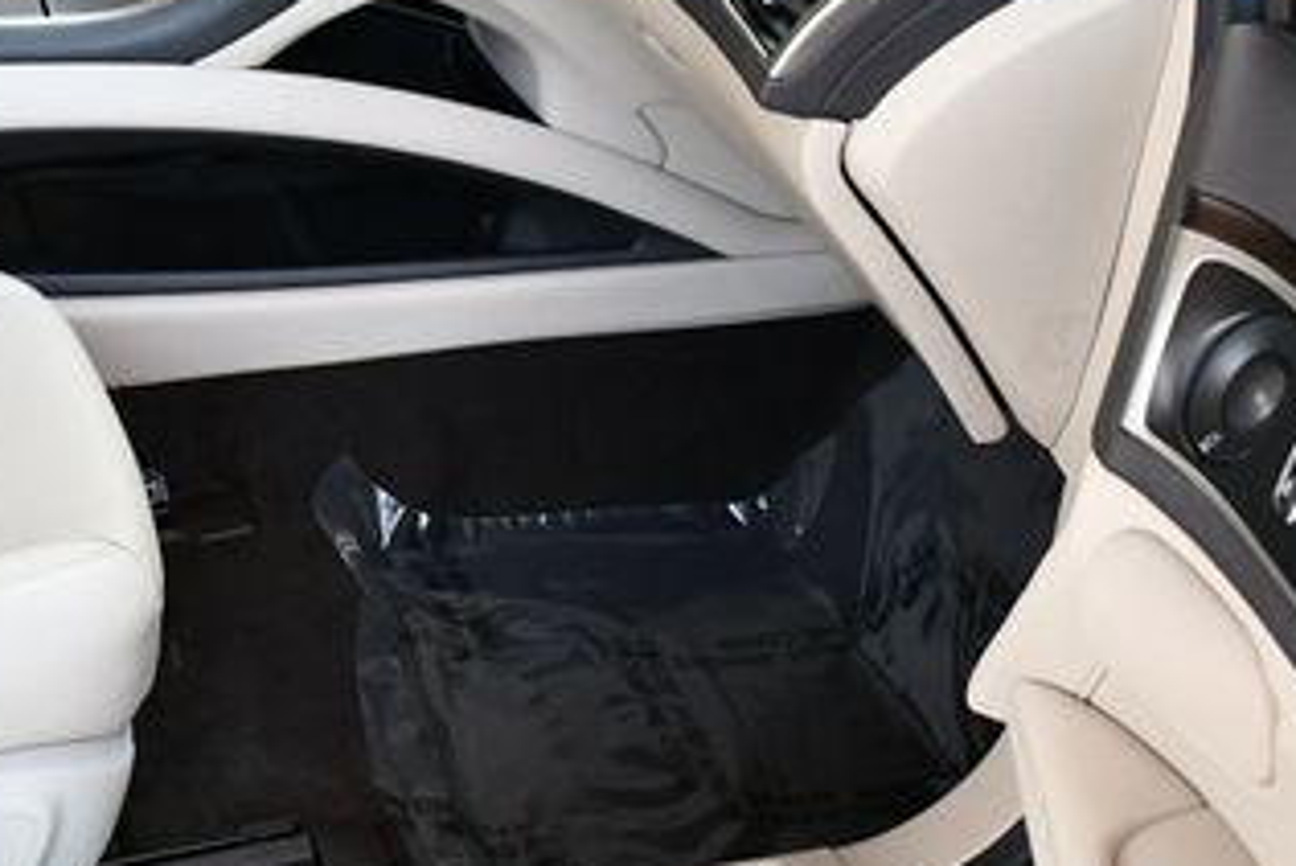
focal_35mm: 73
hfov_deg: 26.8
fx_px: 2629
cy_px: 160
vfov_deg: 18.5
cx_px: 135
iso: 720
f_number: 3.5
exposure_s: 1/250
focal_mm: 18
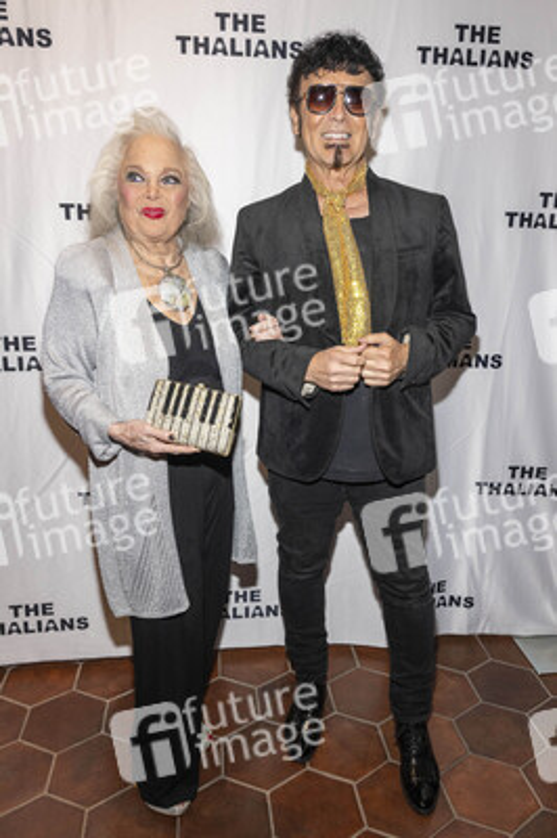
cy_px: 419
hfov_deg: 46.3
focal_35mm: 28
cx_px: 278
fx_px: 651
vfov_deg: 65.5
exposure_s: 1/200
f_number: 5.6
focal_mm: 28
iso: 800
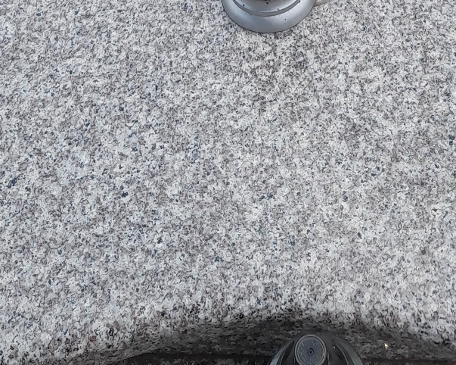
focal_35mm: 81
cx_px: 273
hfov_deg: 23.5
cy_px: -314
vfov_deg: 15.8
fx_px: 1093
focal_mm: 4.6
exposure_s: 1/394
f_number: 2
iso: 20
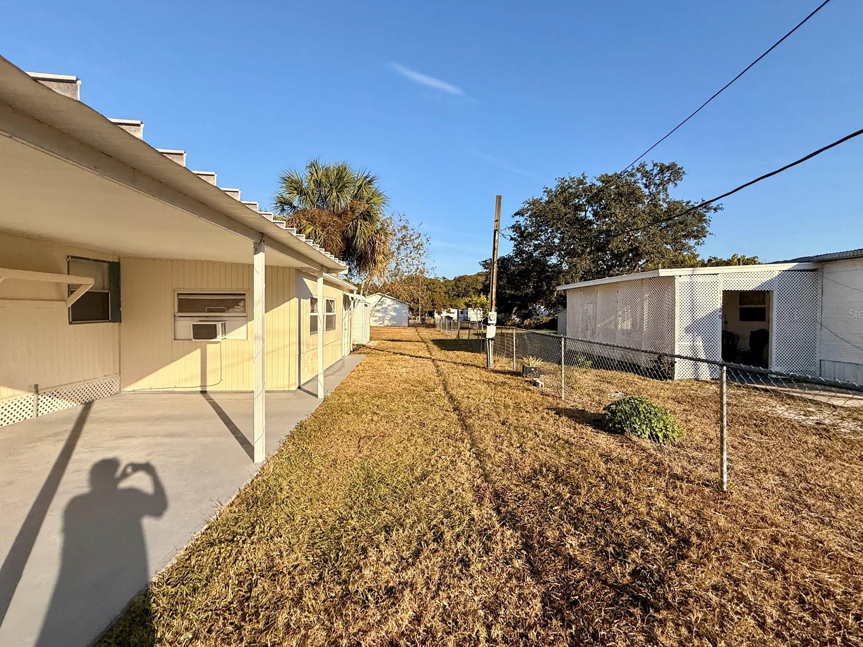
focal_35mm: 15
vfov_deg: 81.7
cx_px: 440
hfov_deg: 98.2
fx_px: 374
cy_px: 313
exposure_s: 1/1572
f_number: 2.2
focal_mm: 2.22
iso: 50
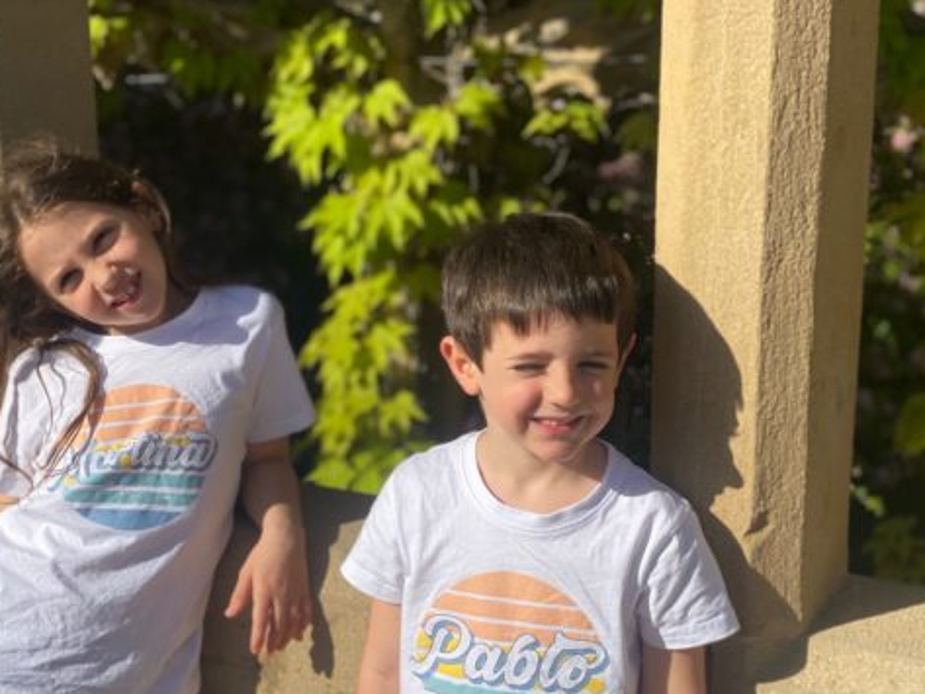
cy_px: 373
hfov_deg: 29.3
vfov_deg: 22.3
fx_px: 1764
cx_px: 385
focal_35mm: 66
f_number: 2
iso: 20
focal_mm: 6
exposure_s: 1/1776
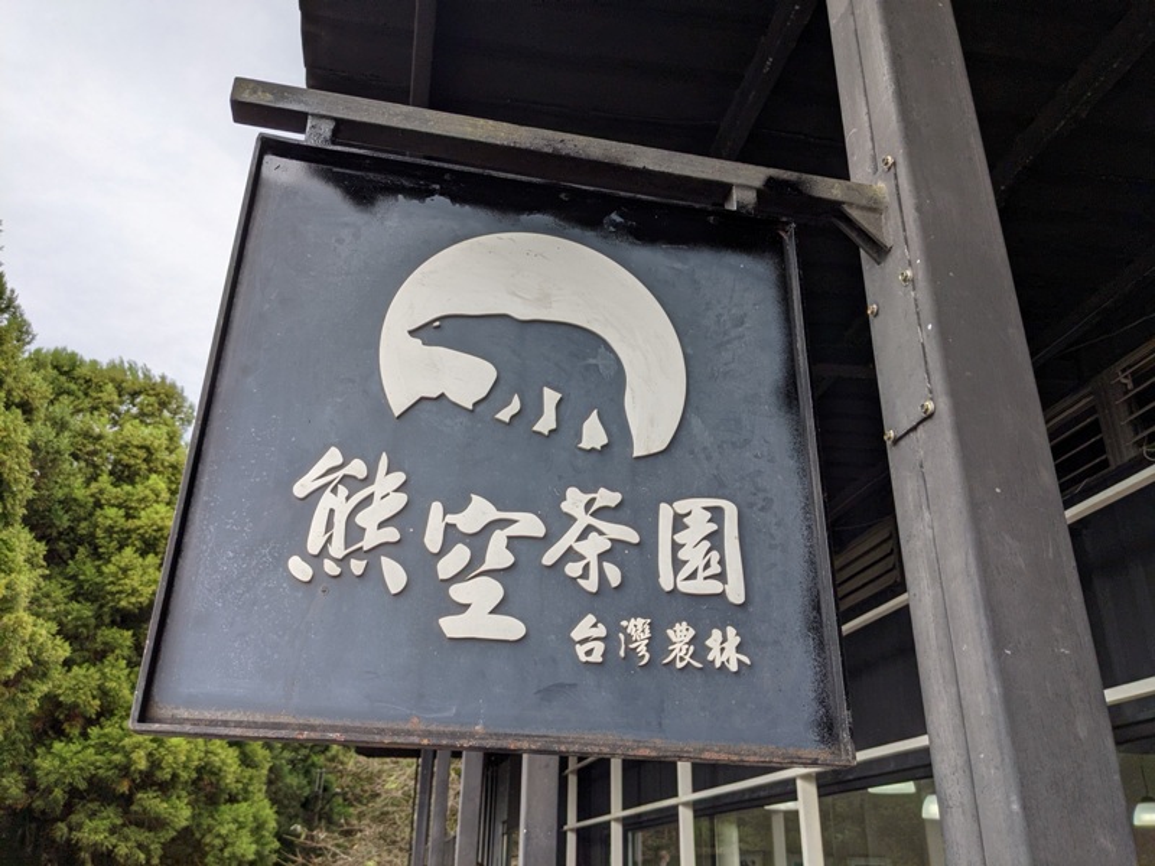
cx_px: 578
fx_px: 901
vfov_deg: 51.4
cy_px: 433
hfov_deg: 65.3
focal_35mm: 27
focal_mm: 4.38
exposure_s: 1/1672
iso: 58
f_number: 1.73
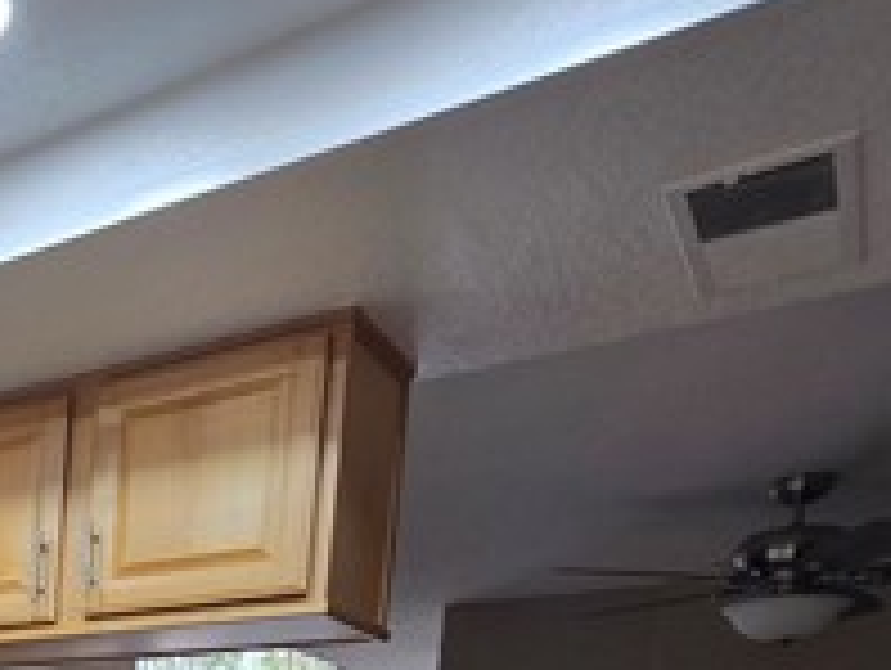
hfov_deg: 34.1
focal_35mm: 42
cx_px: -225
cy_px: 994
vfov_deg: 25.9
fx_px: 1082
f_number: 2.2
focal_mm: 2.2
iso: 100
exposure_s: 1/60
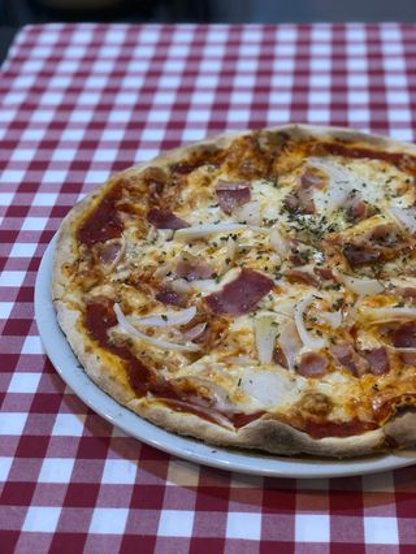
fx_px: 912
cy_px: 277
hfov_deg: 25.7
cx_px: 208
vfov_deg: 33.8
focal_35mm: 57
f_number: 2.8
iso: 320
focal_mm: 6.6
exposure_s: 1/33
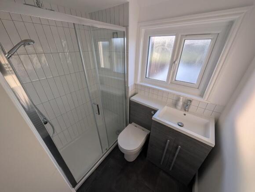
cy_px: 96
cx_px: 128
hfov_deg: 110.4
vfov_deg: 94.7
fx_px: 89
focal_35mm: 12
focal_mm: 2.02
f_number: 1.7
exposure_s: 1/208
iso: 52
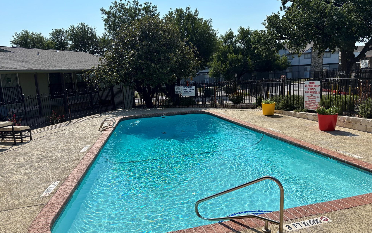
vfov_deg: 44.5
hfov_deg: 66.5
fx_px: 284
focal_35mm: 28
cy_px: 112
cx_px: 185
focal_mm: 5.96
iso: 50
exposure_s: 1/5952
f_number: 1.6
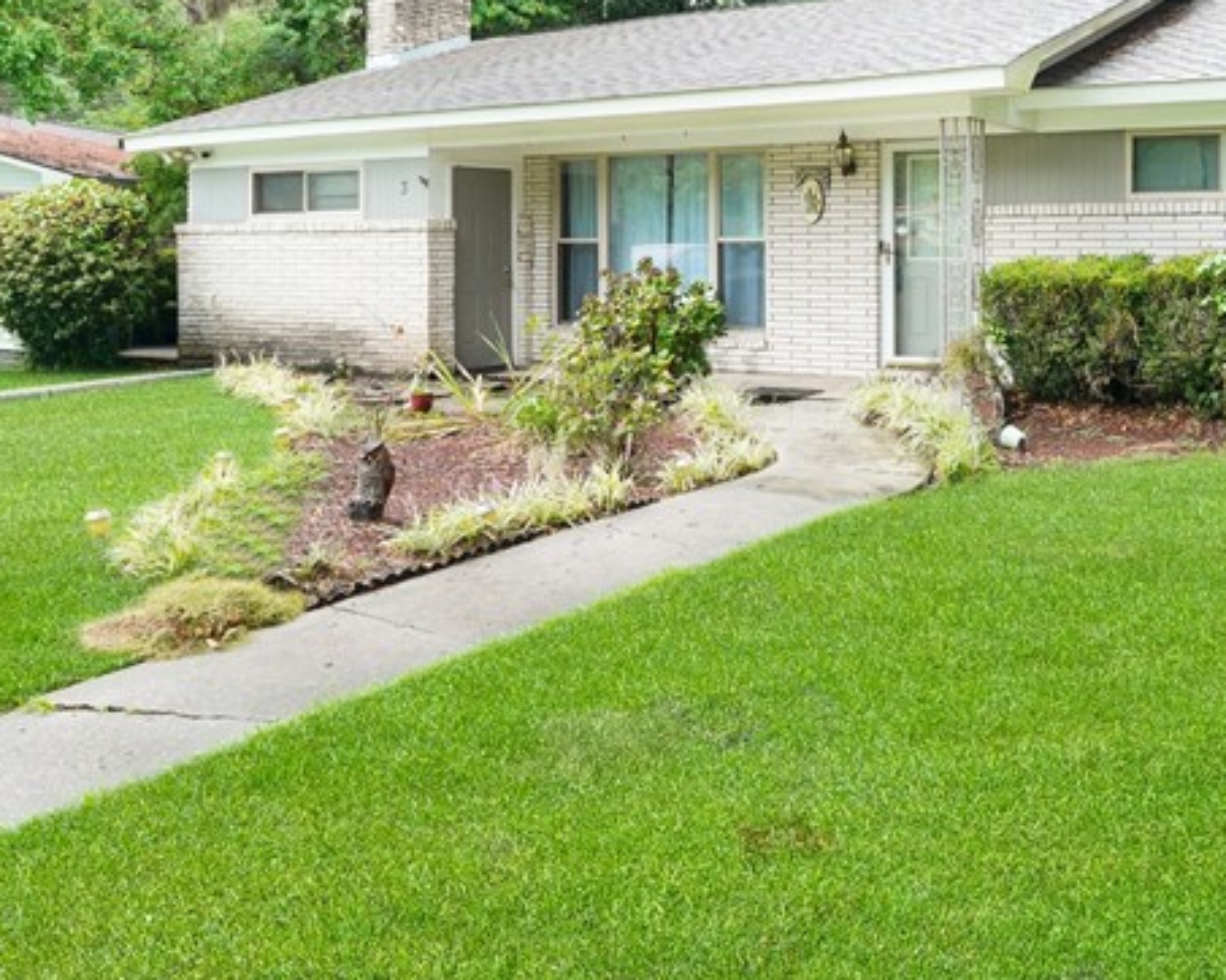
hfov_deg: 48.2
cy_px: 238
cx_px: 931
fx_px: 1306
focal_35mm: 36
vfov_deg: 39.9
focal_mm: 16
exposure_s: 1/25
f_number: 9
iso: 320
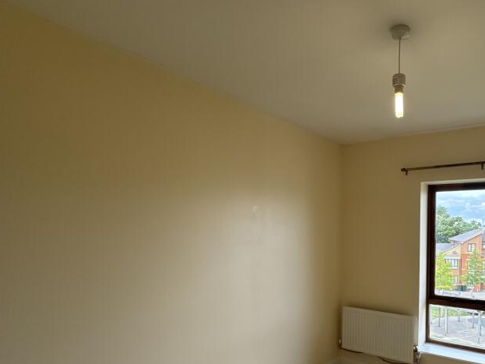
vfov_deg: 57.8
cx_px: 369
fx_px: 322
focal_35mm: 23
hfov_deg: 68.7
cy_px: 236
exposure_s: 1/131
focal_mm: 2.22
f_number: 2.2
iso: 40
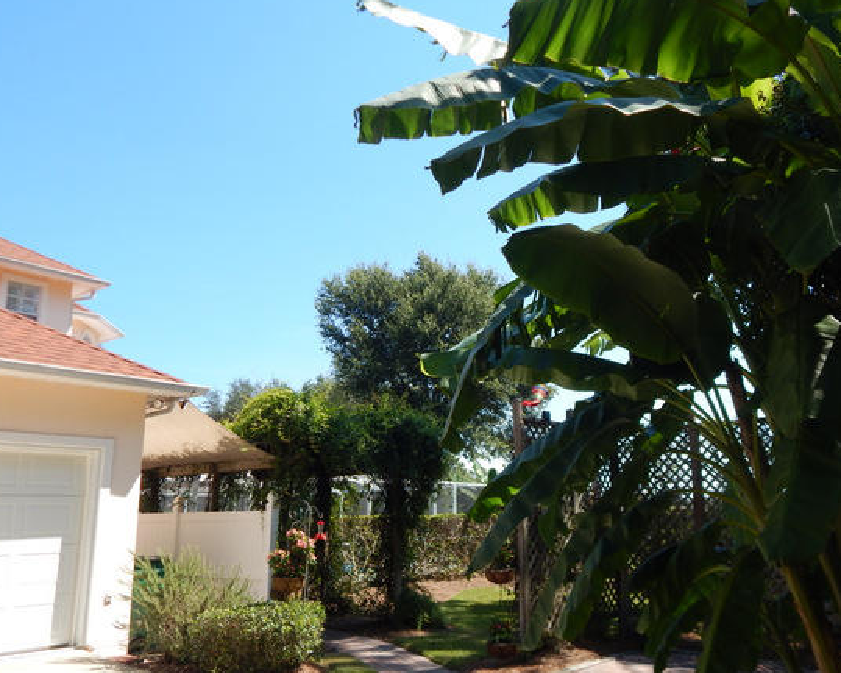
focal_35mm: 29
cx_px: 488
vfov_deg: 49.9
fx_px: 722
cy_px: 365
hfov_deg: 60.1
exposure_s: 1/640
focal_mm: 4.5
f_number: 3.1
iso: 125
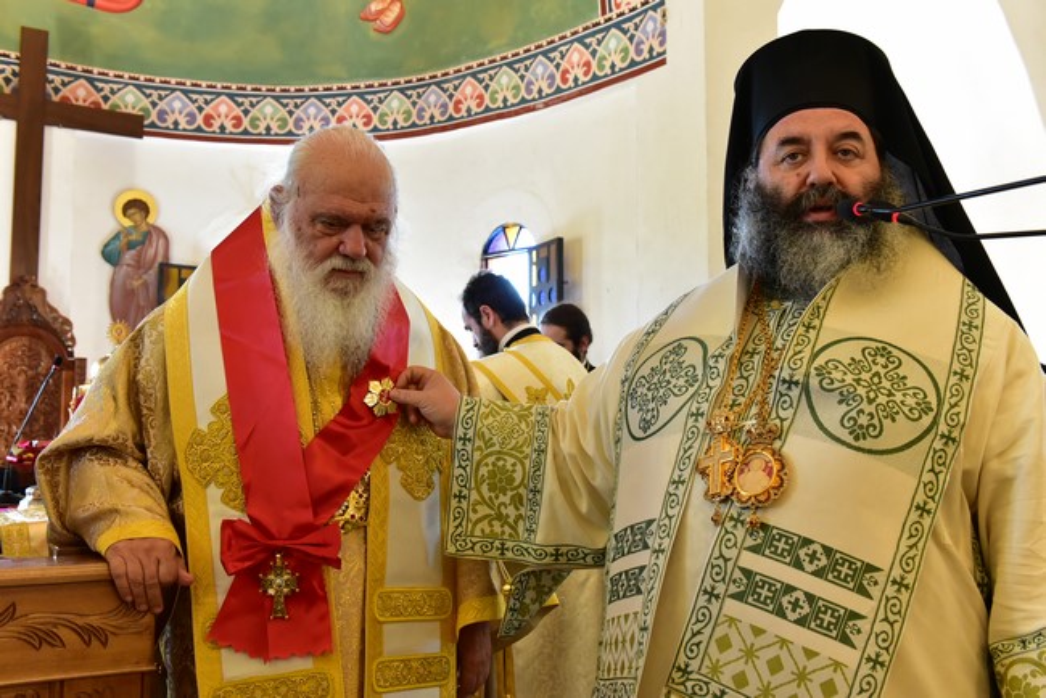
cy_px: 349
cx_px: 523
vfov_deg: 36.9
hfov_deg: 53.1
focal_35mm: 36
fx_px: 1046
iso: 4000
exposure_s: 1/125
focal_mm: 36
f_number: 7.1
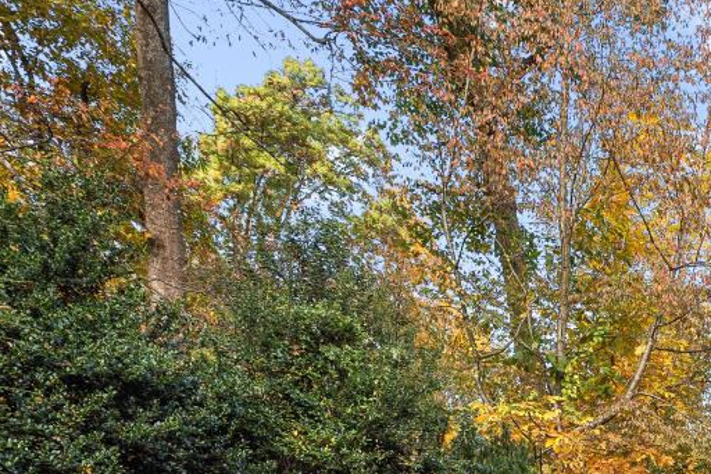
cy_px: 765
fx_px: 948
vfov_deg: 21.8
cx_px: 982
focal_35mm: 48
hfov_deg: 30.1
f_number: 2.8
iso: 200
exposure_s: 1/400
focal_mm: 12
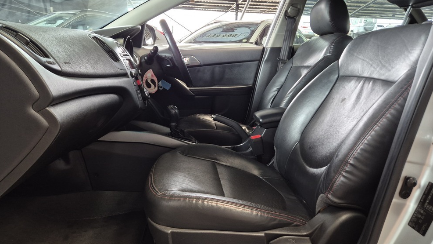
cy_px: 117
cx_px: 223
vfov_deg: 44.4
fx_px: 298
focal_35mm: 26
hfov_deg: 71.9
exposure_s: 1/100
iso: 320
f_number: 1.8
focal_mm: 5.4
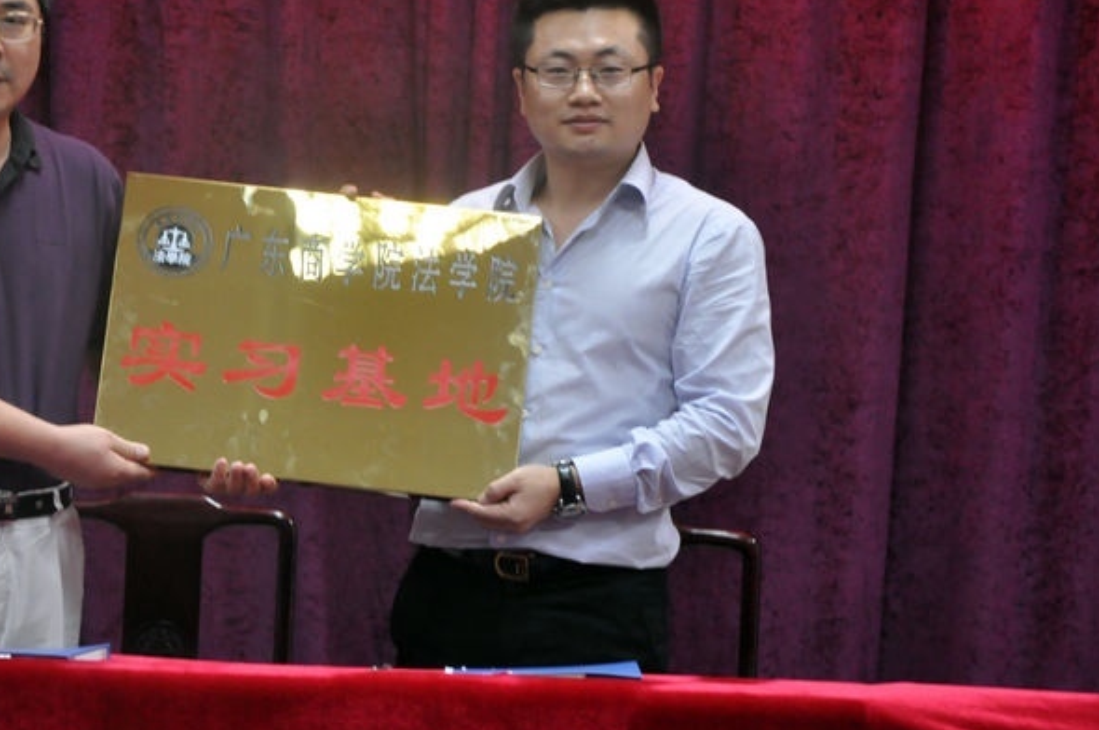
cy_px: 353
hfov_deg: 11.2
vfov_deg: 7.5
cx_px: 363
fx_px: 5580
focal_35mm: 183
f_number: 5.6
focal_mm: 90
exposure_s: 1/15
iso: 1600
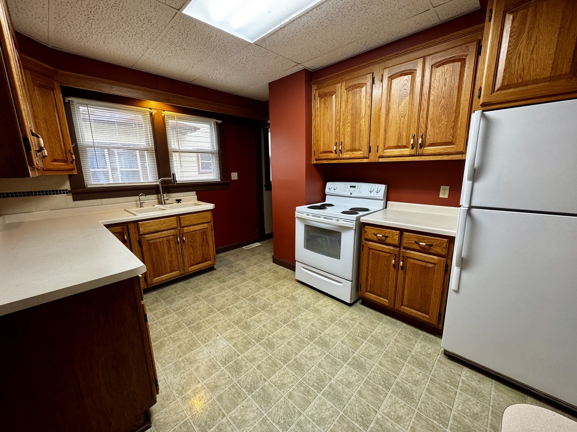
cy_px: 216
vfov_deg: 85.7
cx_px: 288
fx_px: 233
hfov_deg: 102.1
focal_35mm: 14
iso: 250
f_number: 2.2
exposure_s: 1/60
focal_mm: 2.22
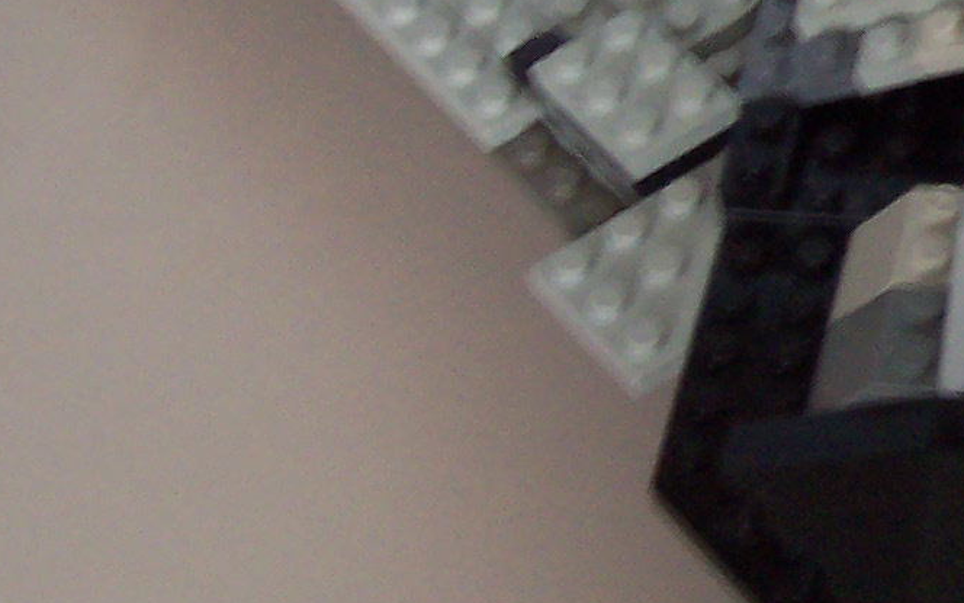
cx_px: 1344
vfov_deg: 10.8
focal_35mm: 120
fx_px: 3153
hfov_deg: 16.2
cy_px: -16
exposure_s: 1/8
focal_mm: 5.6
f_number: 2.8
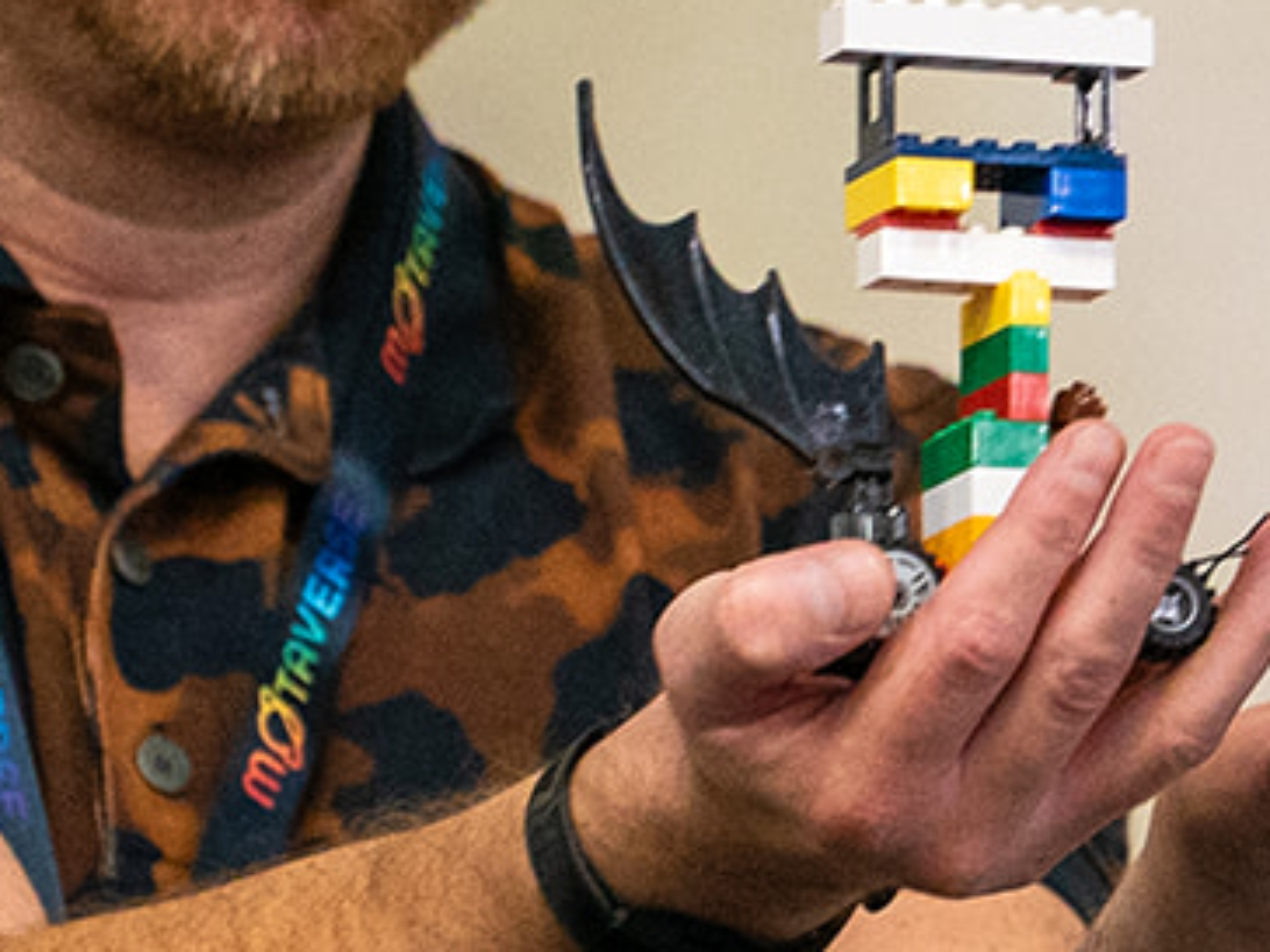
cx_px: 785
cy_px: 368
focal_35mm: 944
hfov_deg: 2.1
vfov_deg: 1.6
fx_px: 34634
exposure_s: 1/60
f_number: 5.6
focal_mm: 223
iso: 3200
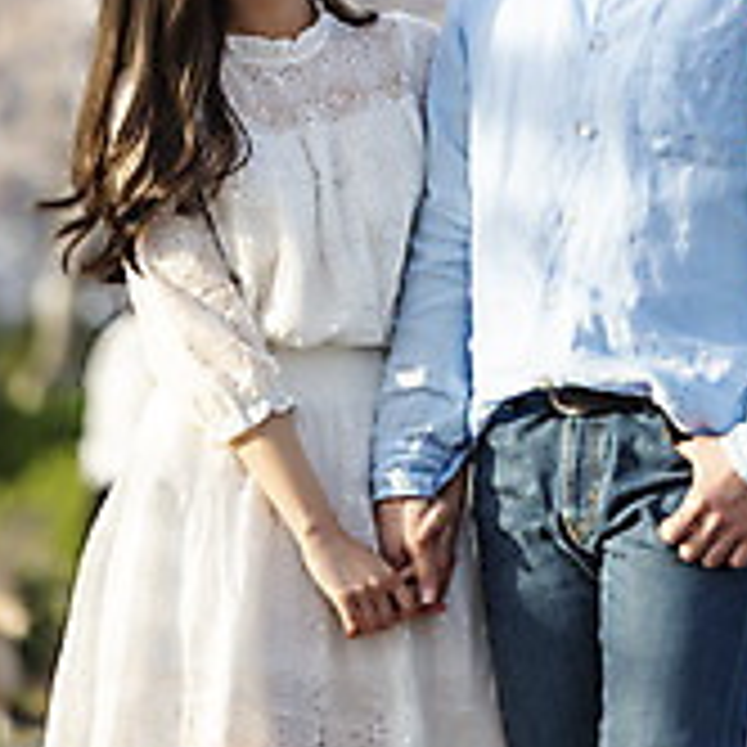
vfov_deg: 5.7
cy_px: -117
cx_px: 470
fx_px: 7495
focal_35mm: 307
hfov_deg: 5.7
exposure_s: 1/400
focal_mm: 150
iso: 100
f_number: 2.8
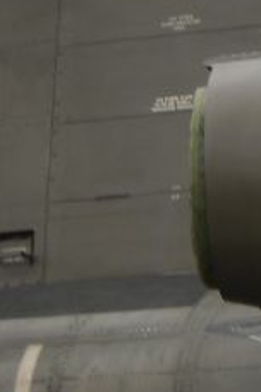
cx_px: 589
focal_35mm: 407
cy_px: -55
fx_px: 4426
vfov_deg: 5.0
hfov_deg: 3.3
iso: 80
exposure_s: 1/60
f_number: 6
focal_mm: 20.49
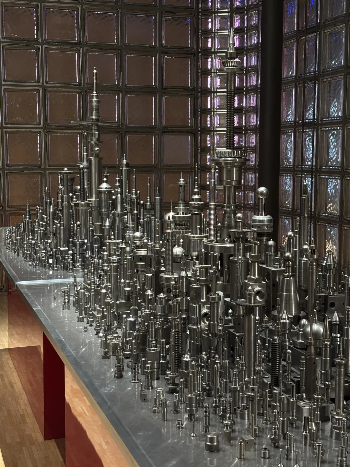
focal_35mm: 52
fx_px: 701
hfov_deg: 28.0
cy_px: 234
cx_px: 175
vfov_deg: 36.8
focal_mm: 5.96
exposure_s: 1/33
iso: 250
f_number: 1.6
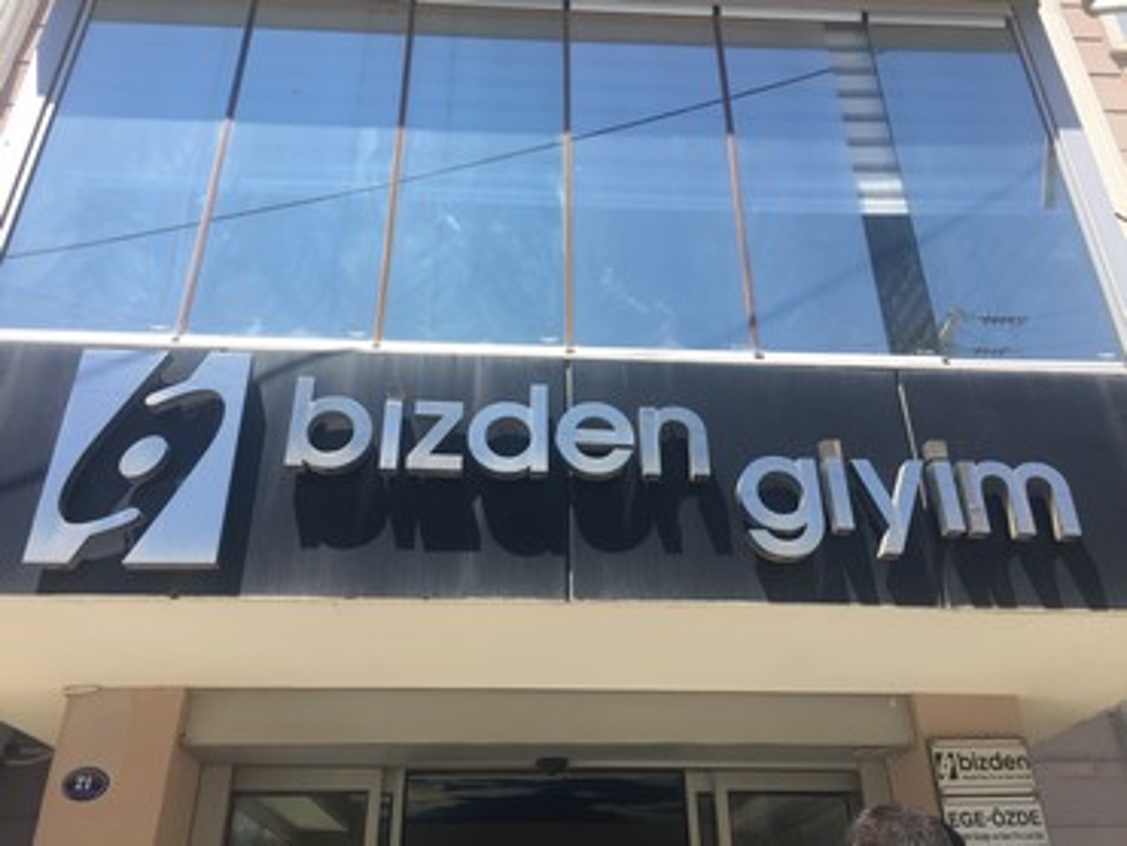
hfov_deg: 61.6
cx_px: 564
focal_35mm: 29
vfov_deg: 48.3
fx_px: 945
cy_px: 423
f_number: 2.2
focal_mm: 4.15
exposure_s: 1/1236
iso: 32
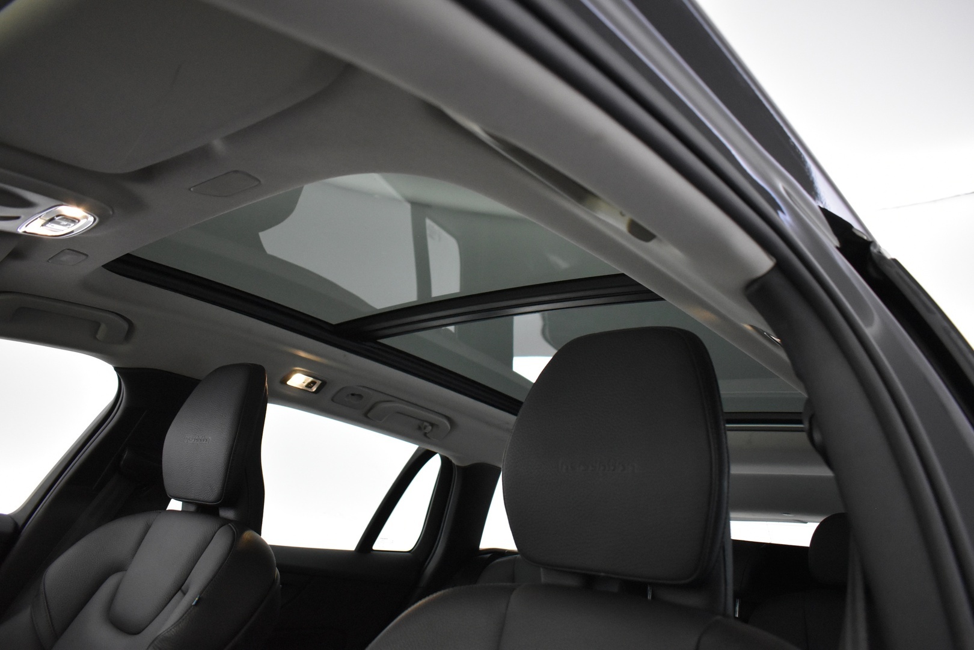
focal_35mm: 27
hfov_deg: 67.4
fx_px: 730
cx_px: 487
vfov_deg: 47.9
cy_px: 325
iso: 2800
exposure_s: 1/60
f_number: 3.5
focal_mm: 18
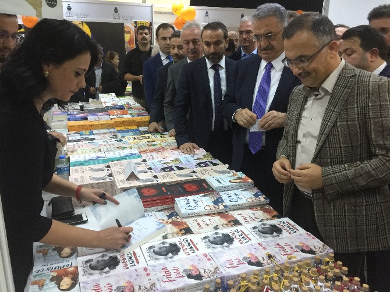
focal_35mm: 29
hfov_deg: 61.7
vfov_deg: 48.2
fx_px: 327
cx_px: 195
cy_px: 146
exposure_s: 1/17
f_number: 2.2
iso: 100
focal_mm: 4.15
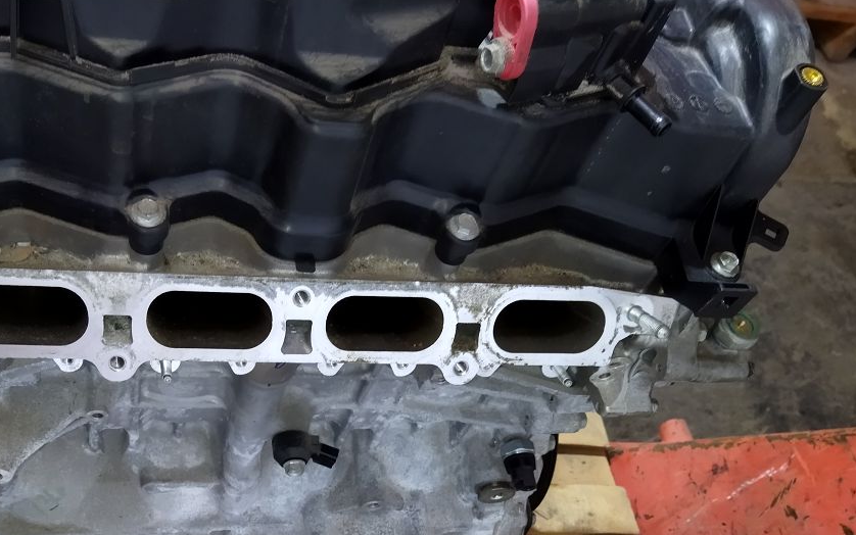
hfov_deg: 47.4
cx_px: 280
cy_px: 431
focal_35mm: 41
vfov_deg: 30.5
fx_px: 957
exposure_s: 1/33
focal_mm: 4.71
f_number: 1.79
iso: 400
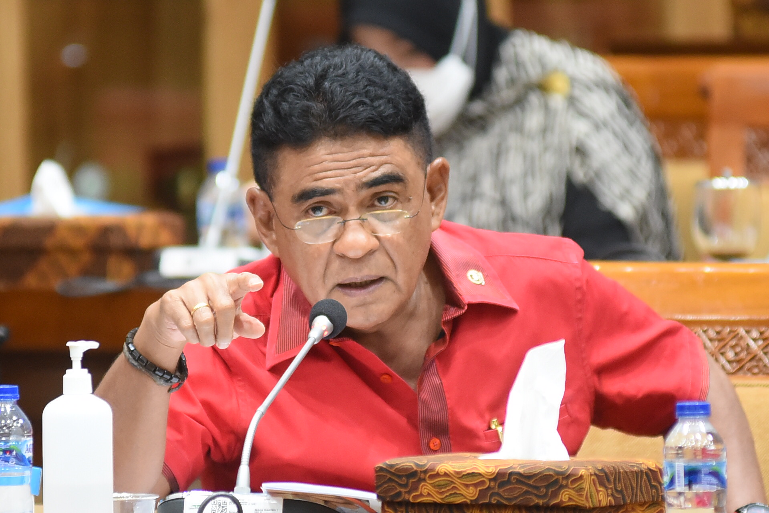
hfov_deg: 10.3
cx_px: 384
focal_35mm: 200
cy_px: 256
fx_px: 4272
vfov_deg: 6.9
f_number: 2.8
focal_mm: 200
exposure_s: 1/160
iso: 2500
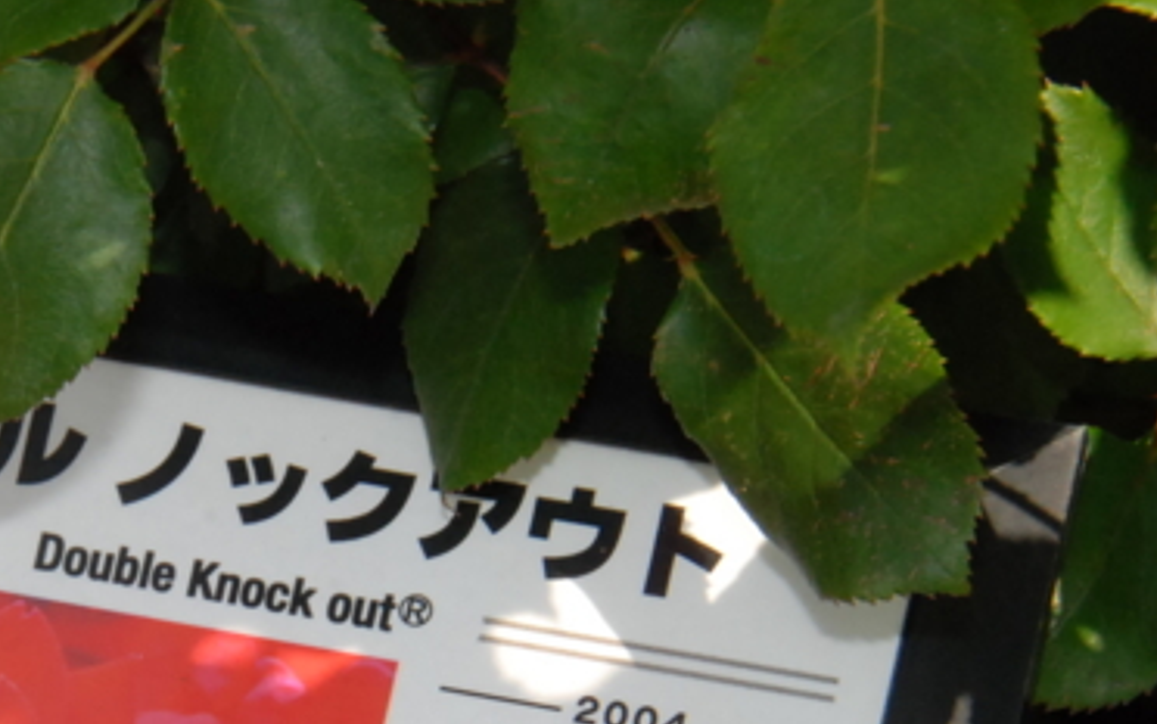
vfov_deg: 3.3
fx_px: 12463
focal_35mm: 395
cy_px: 693
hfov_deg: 5.3
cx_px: 199
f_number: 22
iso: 800
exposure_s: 1/200
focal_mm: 120
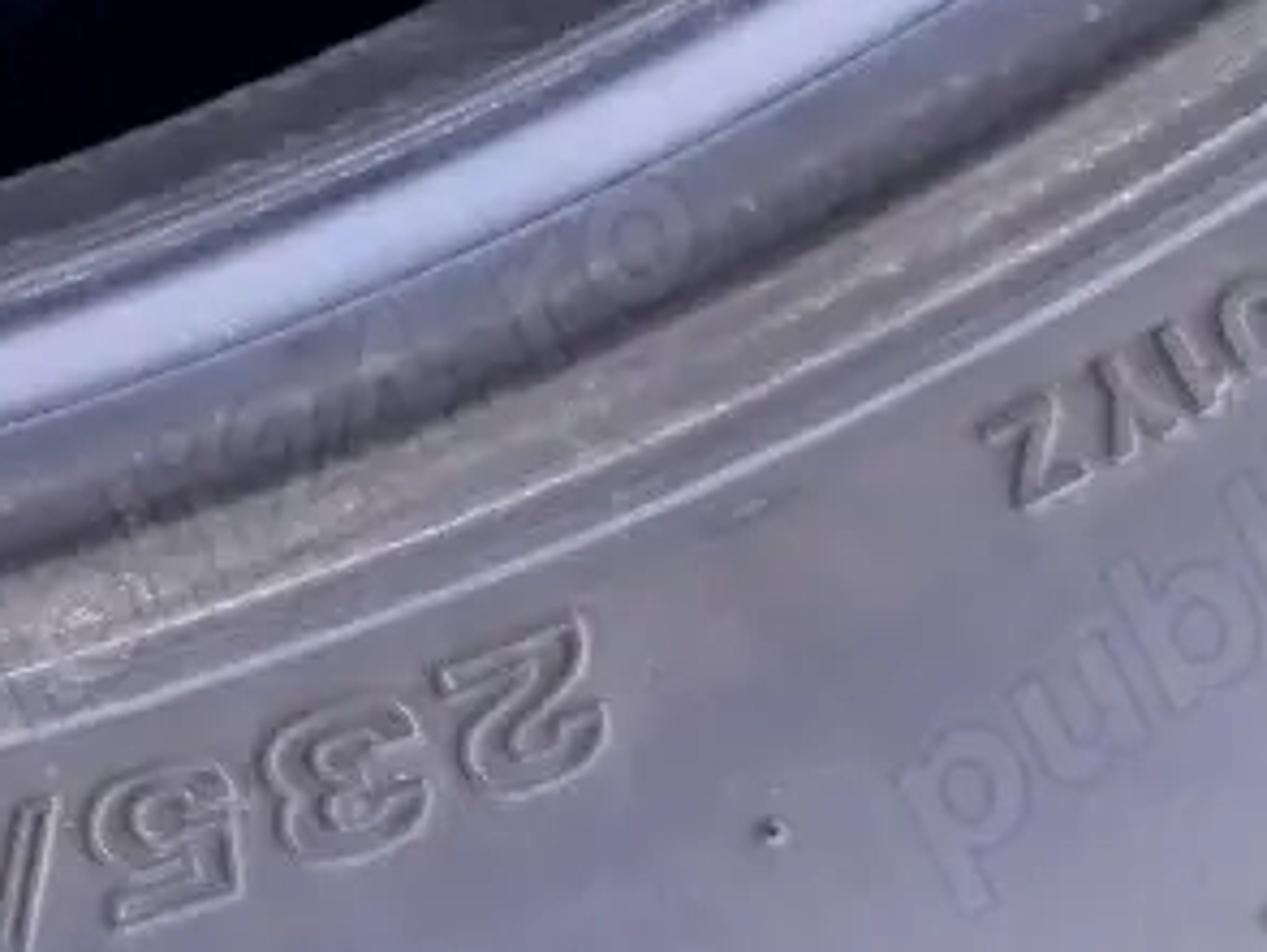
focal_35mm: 85
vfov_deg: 17.4
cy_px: 551
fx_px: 3114
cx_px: -595
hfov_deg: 20.1
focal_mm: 4.6
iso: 160
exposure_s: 1/50
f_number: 2
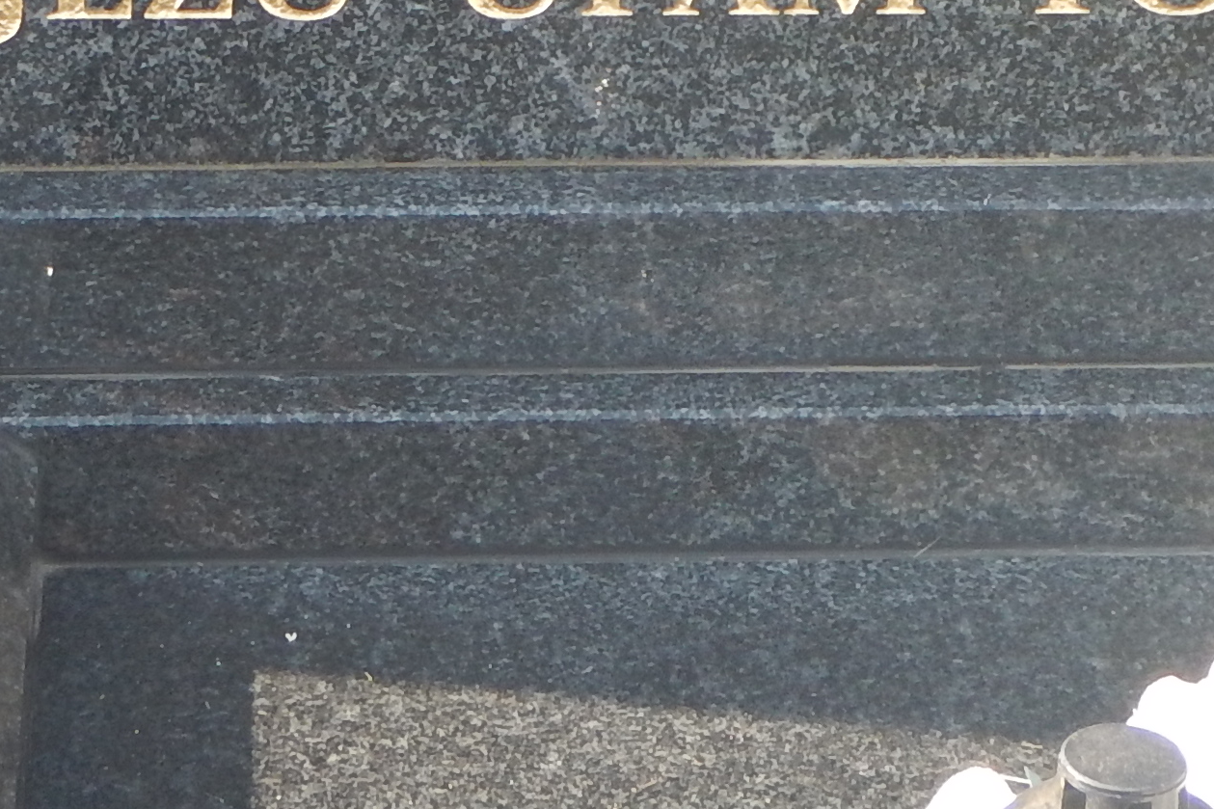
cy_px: -765
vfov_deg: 6.7
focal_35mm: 198
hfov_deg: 10.4
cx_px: 708
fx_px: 6676
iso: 125
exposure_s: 1/100
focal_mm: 9.2
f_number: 4.3
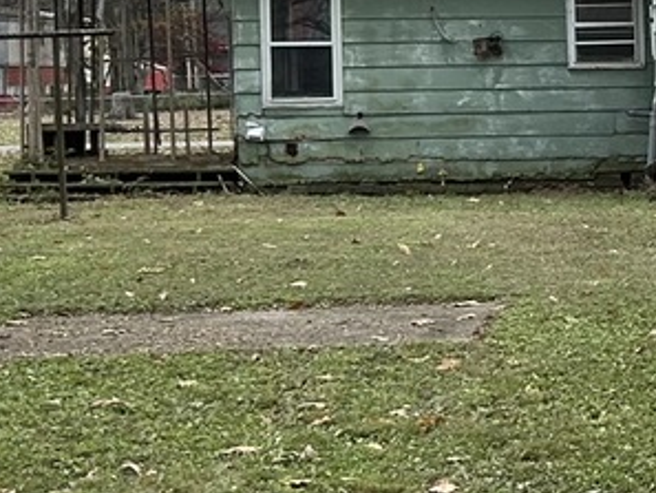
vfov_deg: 11.7
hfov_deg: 14.5
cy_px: 97
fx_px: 2389
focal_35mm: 126
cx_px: 1014
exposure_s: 1/1488
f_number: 1.5
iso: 50
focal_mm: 5.7
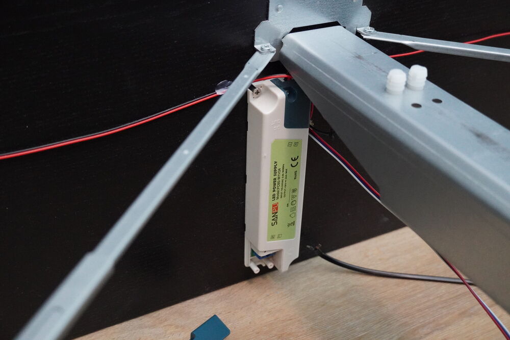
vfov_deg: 27.3
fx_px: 701
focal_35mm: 50
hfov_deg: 40.0
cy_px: 170
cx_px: 255
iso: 6400
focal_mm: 33
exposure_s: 1/80
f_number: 4.5
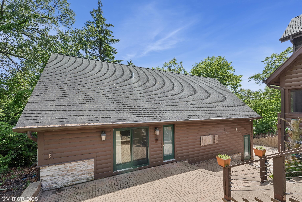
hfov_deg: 104.2
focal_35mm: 14
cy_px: 101
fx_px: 117
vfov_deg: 81.2
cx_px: 151
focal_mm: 14
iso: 200
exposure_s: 1/80
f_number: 11
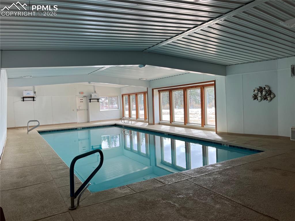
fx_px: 221
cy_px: 110
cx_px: 148
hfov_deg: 67.3
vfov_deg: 53.0
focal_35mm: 26
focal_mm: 5.1
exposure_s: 1/120
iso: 40
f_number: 1.6
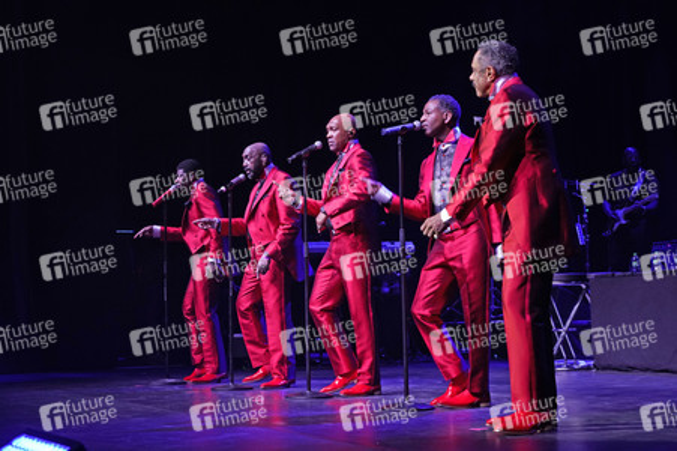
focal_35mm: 58
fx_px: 1090
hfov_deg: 34.5
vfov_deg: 23.3
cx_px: 338
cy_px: 226
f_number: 5.6
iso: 1600
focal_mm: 58
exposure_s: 1/160
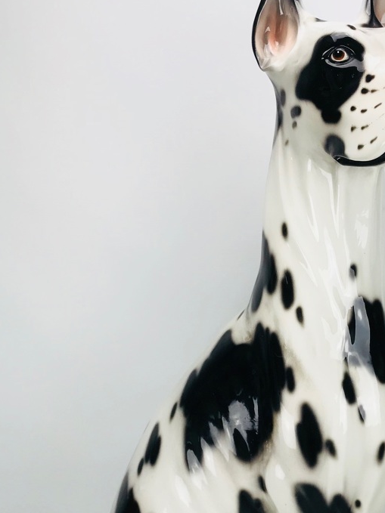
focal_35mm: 55
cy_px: 376
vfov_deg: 34.3
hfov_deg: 26.2
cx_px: 292
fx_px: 816
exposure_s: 1/120
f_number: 1.8
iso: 20
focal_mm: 3.99
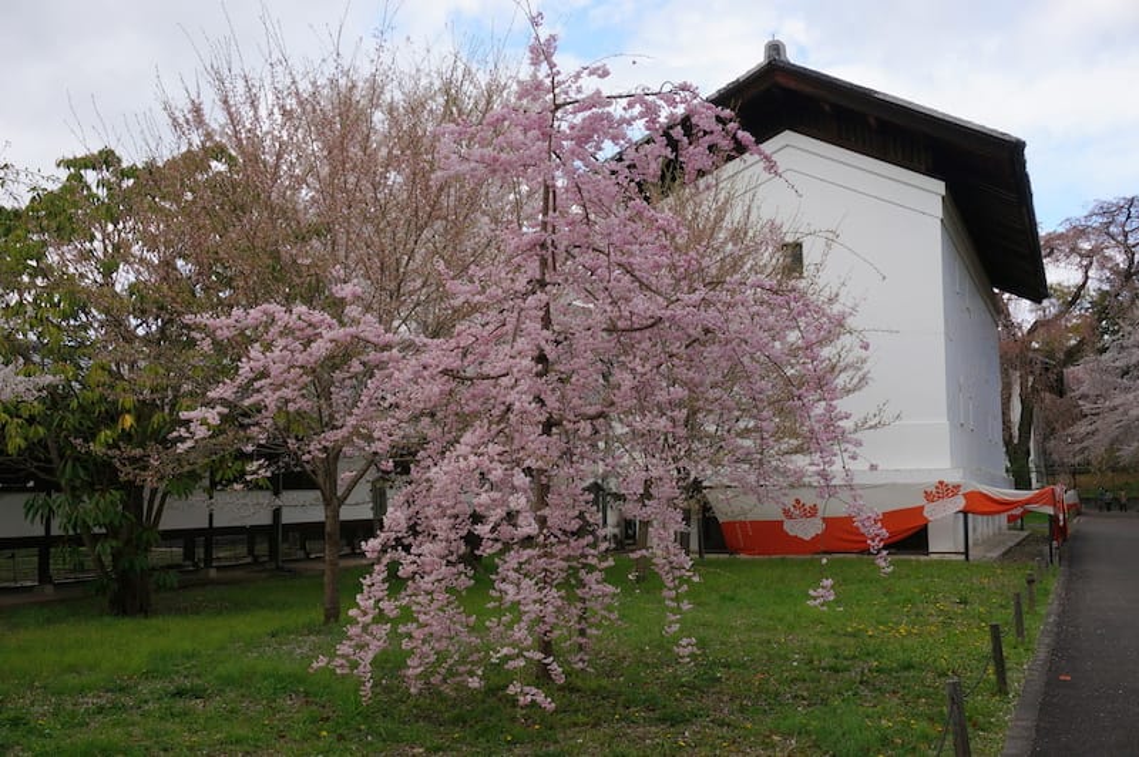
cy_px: 378
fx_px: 1328
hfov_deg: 46.4
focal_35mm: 42
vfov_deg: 31.8
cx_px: 570
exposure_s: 1/80
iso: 100
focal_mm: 28
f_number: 11
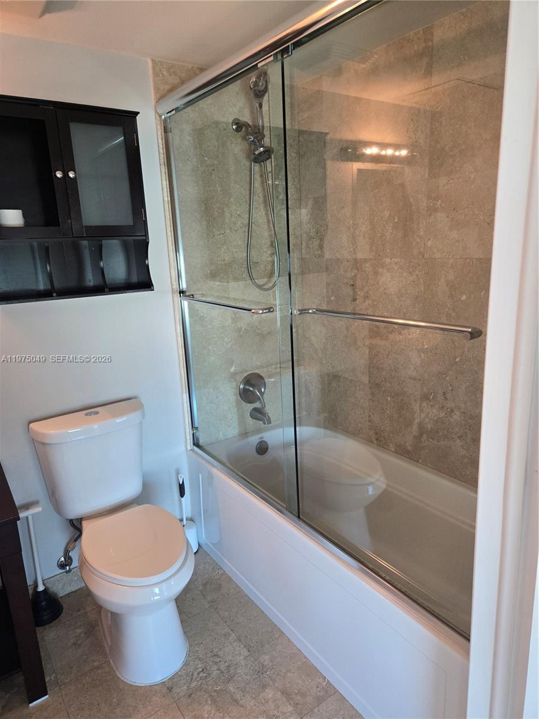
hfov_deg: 58.9
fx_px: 478
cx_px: 270
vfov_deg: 73.9
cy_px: 360
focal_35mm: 23
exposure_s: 1/120
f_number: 1.8
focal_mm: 5.4
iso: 250
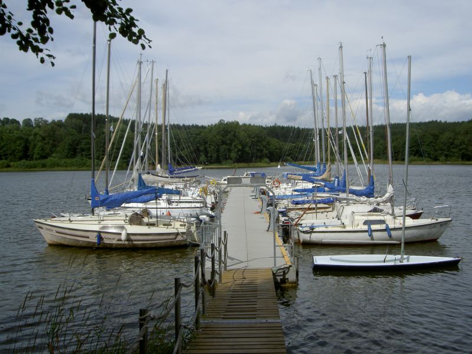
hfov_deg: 47.9
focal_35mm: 39
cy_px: 177
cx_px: 236
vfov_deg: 36.8
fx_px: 532
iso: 50
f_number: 4.7
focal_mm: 8
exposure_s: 1/800
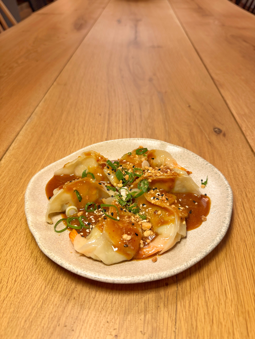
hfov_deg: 56.8
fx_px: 236
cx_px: 128
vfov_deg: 71.6
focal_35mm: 24
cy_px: 170
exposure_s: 1/100
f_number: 1.78
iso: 160
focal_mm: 6.76
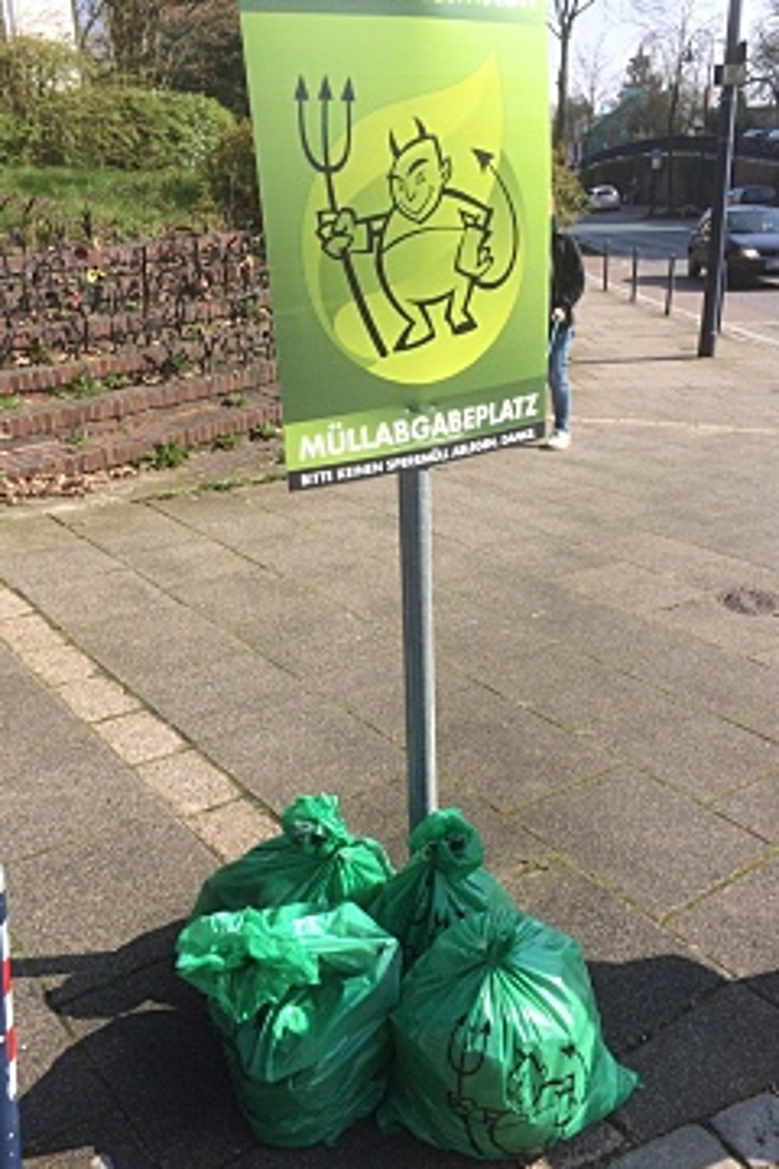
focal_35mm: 31
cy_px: 584
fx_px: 1006
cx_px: 383
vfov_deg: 60.3
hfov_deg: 42.3
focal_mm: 4.15
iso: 32
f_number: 2.2
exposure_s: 1/1325
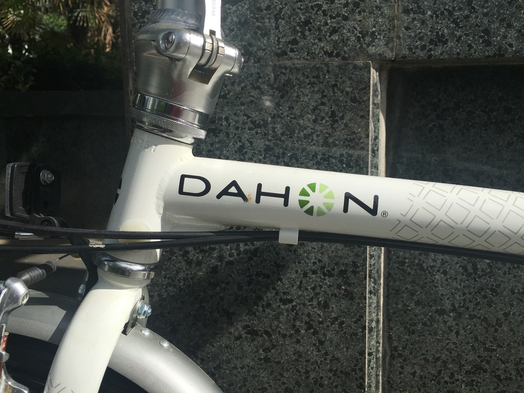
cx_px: 262
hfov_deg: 61.7
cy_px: 196
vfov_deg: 48.2
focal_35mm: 29
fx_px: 439
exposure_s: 1/3049
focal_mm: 4.15
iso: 32
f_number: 2.2
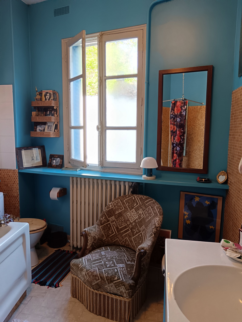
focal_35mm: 27
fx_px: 252
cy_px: 161
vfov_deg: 65.3
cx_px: 121
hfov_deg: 51.4
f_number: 1.9
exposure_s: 1/33.3
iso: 752
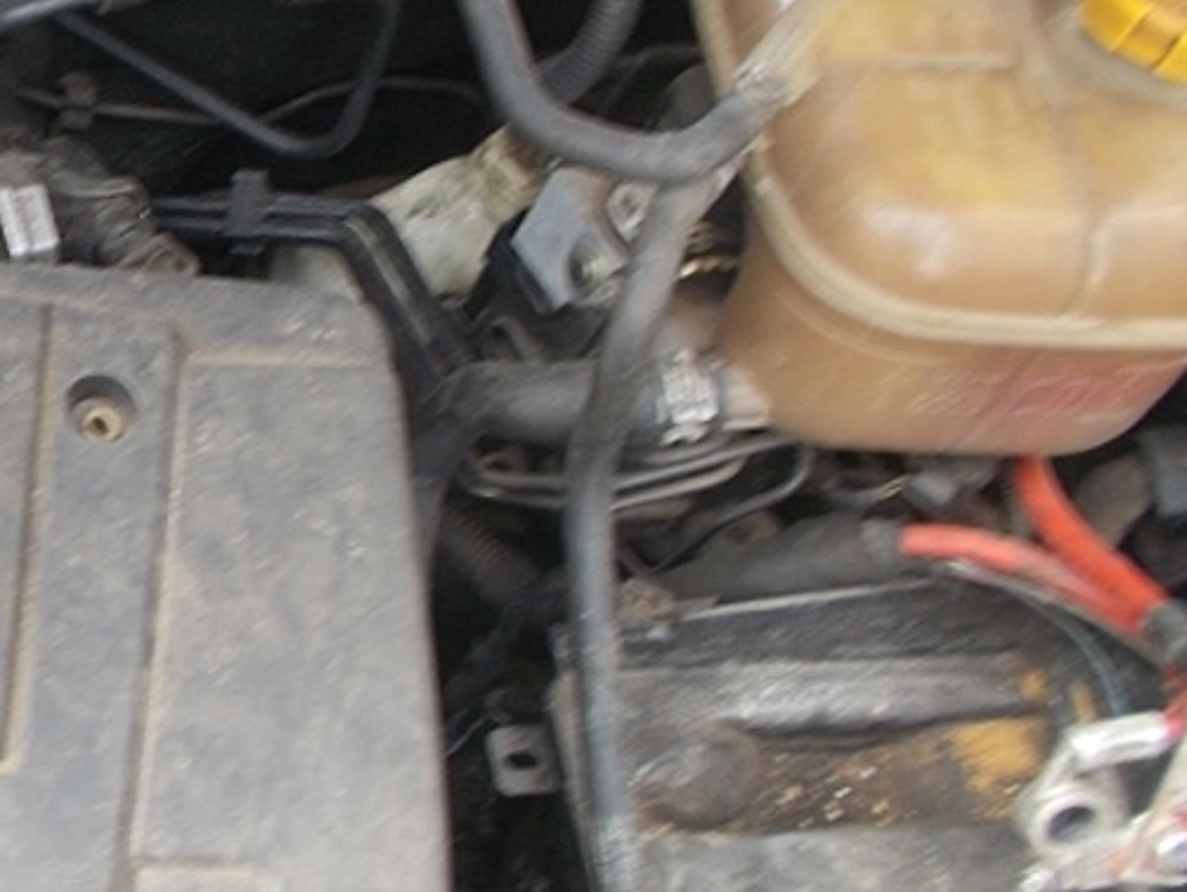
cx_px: -169
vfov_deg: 23.3
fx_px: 2161
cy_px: 503
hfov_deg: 27.6
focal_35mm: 63
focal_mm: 4.6
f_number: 3.2
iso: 80
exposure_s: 1/25
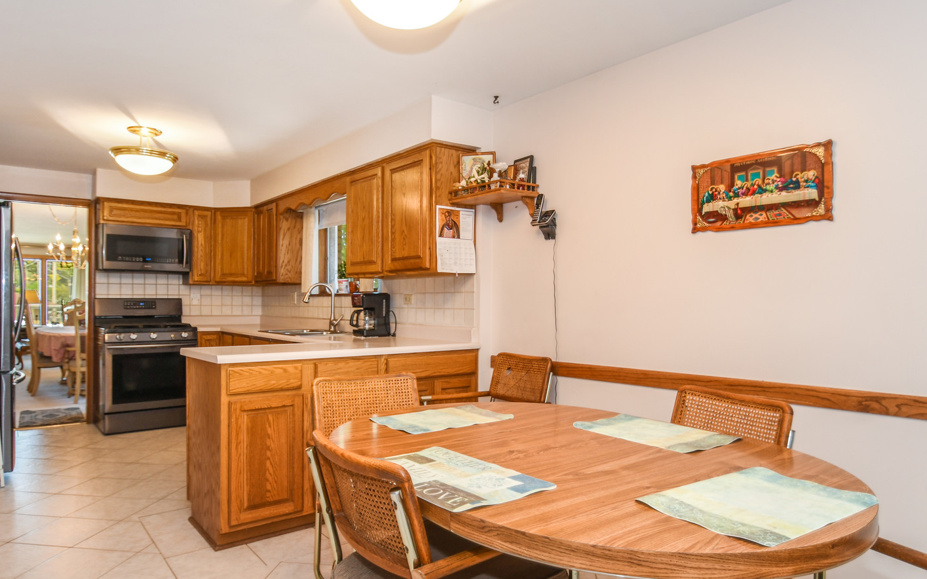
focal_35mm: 21
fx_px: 530
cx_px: 449
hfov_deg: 82.3
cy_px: 289
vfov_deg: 57.3
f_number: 8
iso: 400
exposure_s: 1/320
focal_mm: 12
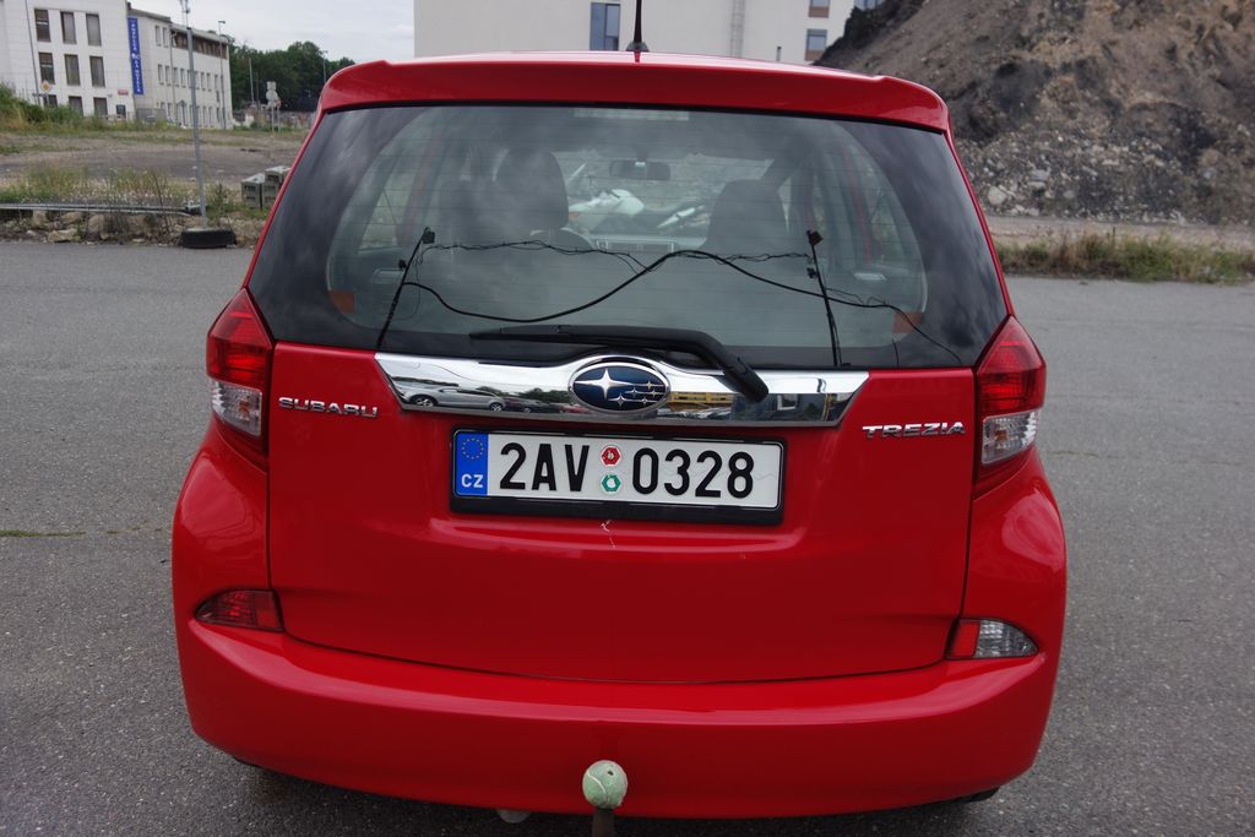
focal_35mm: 28
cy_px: 418
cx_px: 628
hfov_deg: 65.5
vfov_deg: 46.4
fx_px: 976
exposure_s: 1/1600
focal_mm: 10.4
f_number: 2
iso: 125
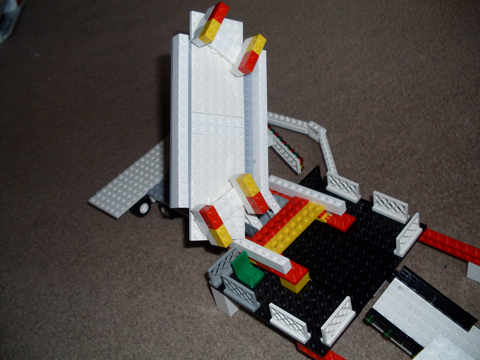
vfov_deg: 37.7
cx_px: 240
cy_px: 180
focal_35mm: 38
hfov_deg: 49.0
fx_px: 527
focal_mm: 6.3
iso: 100
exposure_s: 1/45
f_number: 2.8
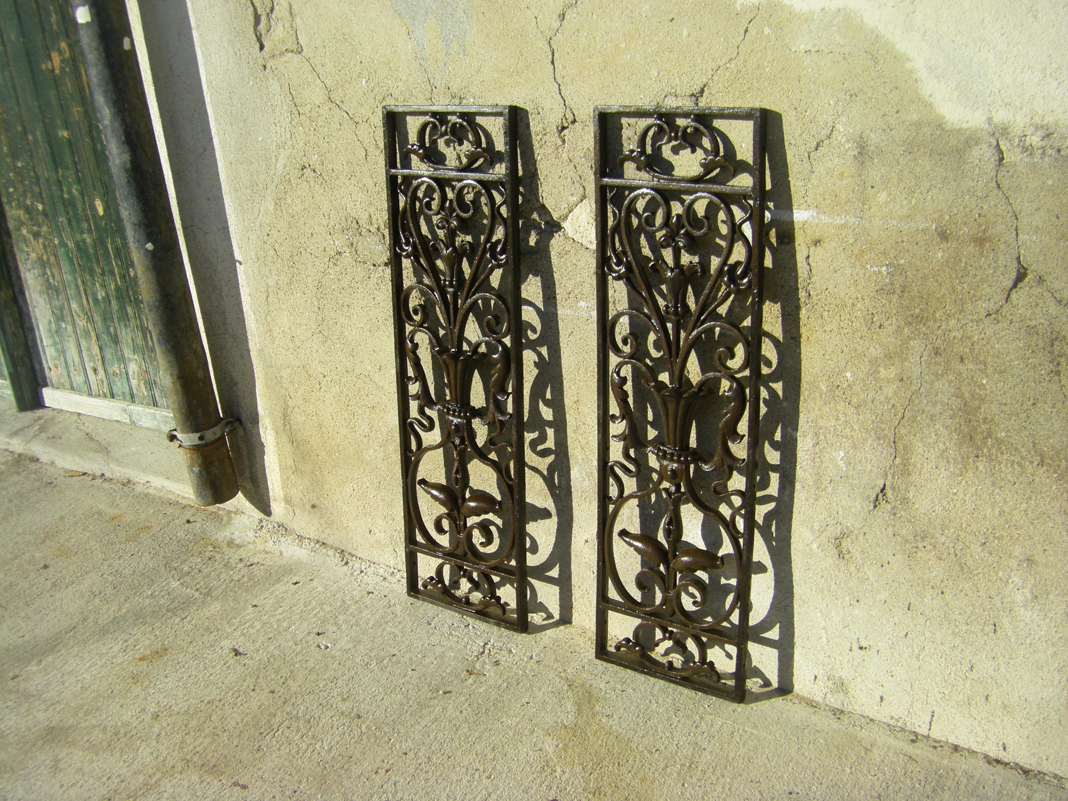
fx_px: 1172
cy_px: 400
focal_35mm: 38
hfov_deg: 49.0
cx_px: 534
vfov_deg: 37.7
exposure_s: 1/200
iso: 64
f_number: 7
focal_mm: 6.3
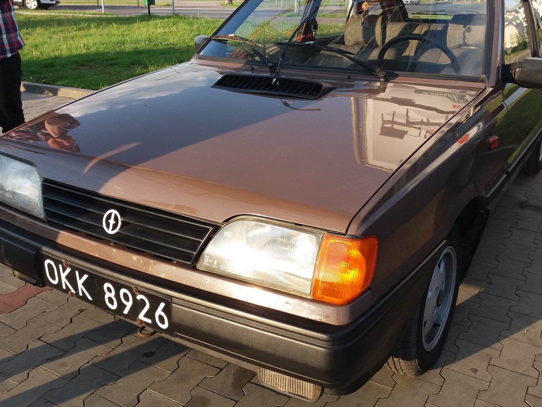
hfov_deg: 52.6
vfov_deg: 40.6
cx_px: 285
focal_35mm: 35
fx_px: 548
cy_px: 176
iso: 64
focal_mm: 3.7
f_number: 1.9
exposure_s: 1/384
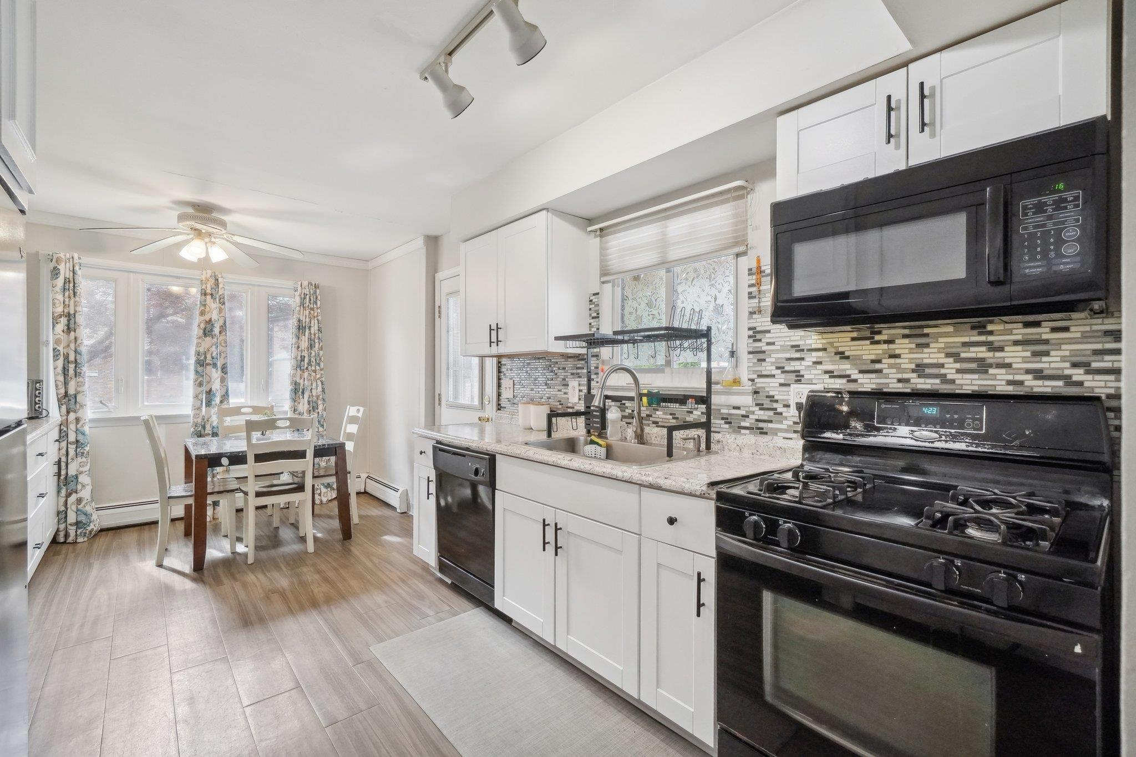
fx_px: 473
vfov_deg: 77.3
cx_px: 568
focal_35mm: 15
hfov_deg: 100.4
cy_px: 378
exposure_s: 1/30
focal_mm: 10
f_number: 8
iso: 1250
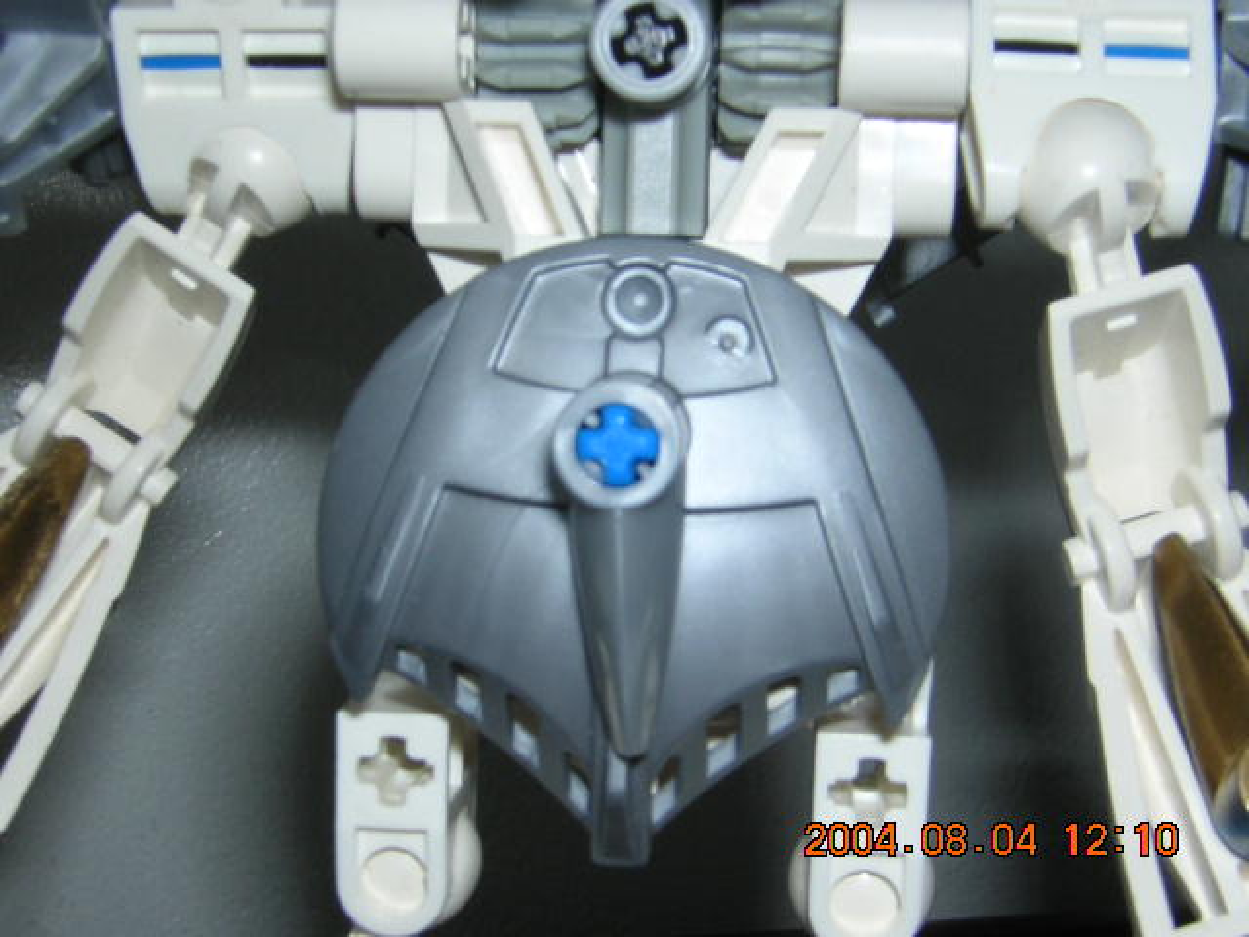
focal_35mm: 62
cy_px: 468
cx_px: 624
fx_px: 2237
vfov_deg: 23.7
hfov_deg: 31.2
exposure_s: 1/60.1
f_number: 6.8
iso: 100
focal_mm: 8.1
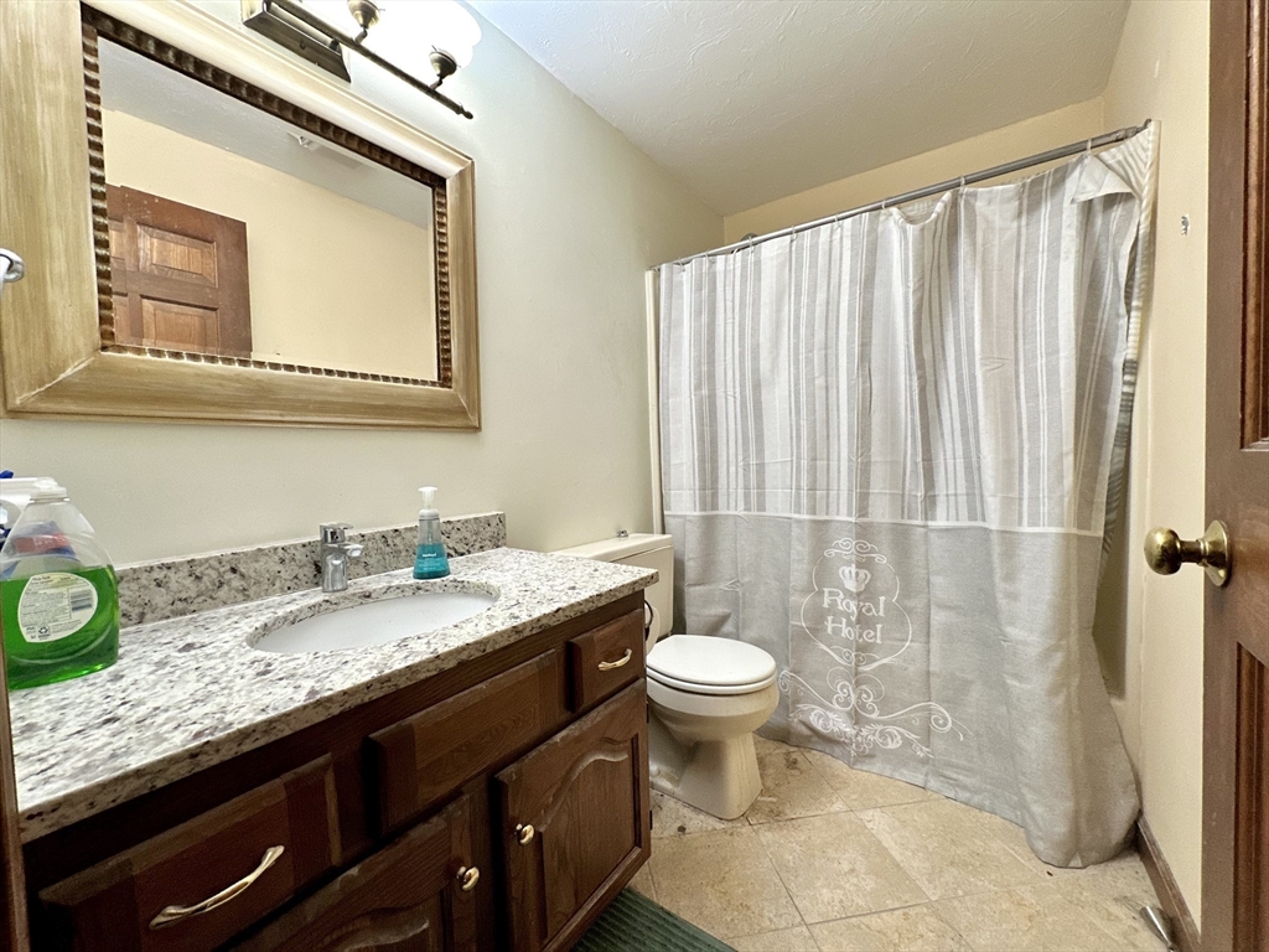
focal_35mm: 14
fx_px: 513
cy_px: 476
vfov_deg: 85.7
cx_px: 634
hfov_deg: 102.1
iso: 250
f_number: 2.2
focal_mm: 2.22
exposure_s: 1/120
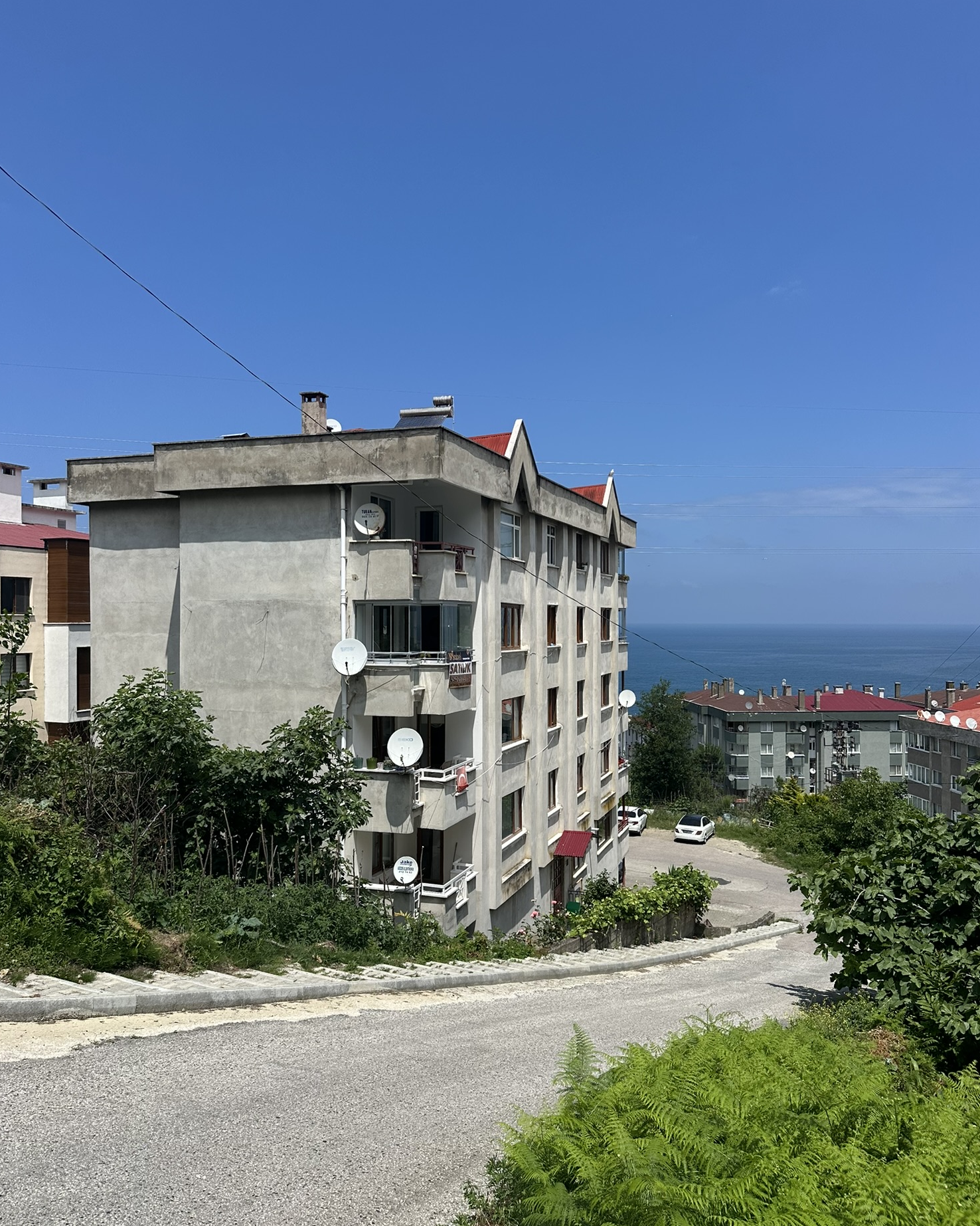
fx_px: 943
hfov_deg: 54.9
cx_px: 501
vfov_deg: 66.0
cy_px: 615
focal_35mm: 26
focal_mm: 6.86
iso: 80
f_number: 1.78
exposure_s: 1/7576
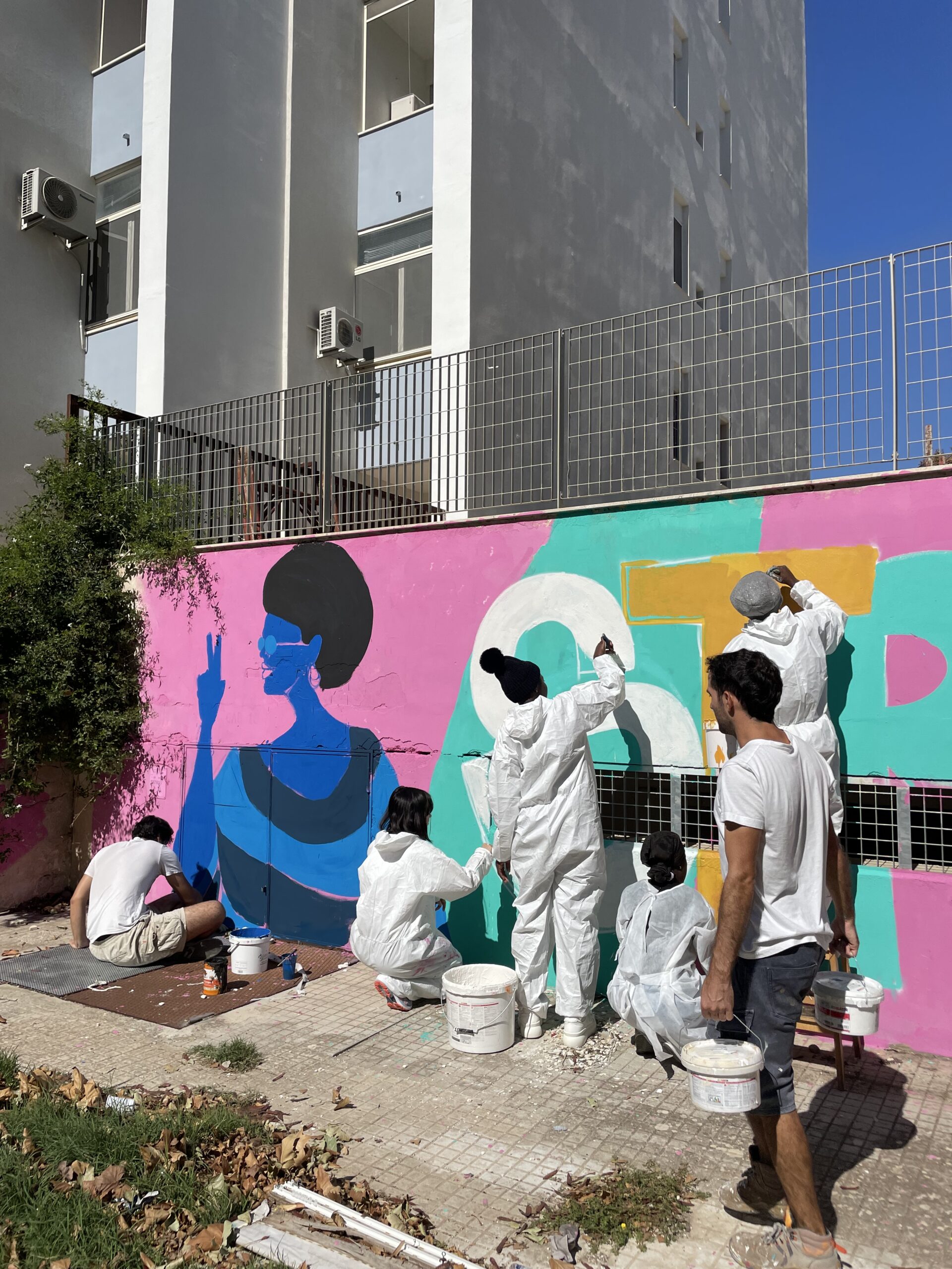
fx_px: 953
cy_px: 634
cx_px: 476
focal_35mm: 26
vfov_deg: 67.3
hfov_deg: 53.1
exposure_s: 1/9091
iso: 32
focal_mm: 4.2
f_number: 1.6
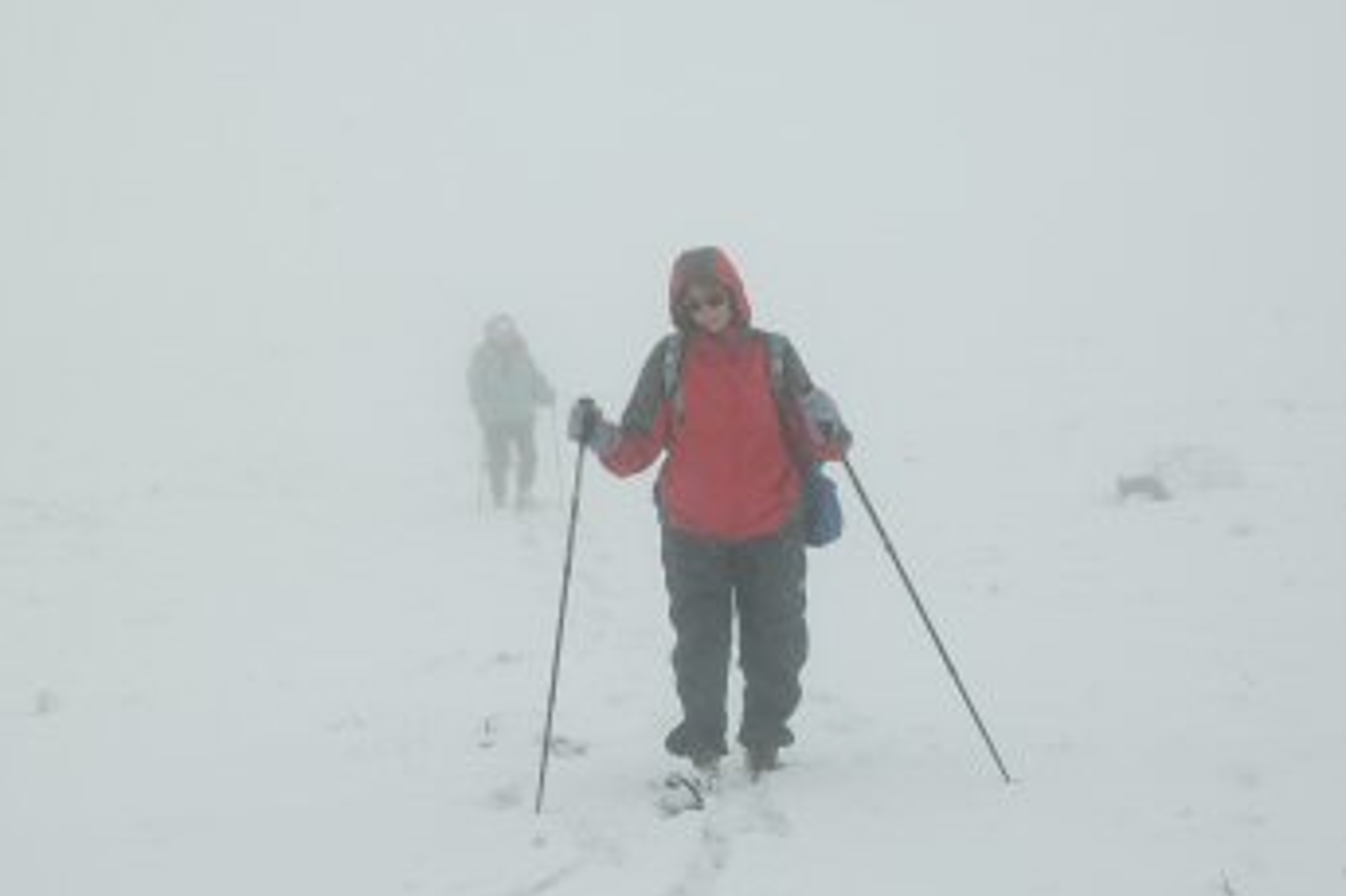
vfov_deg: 22.2
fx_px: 2280
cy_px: 485
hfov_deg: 32.8
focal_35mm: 61
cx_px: 567
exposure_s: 1/160
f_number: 9
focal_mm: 28
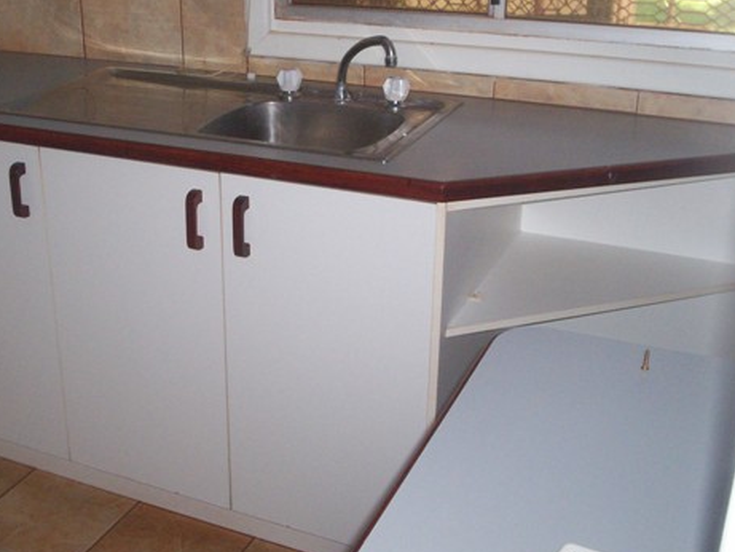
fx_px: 1062
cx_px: 246
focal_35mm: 50
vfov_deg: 29.1
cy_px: 242
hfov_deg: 37.8
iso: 140
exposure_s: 1/64
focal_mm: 5.9
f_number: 4.5
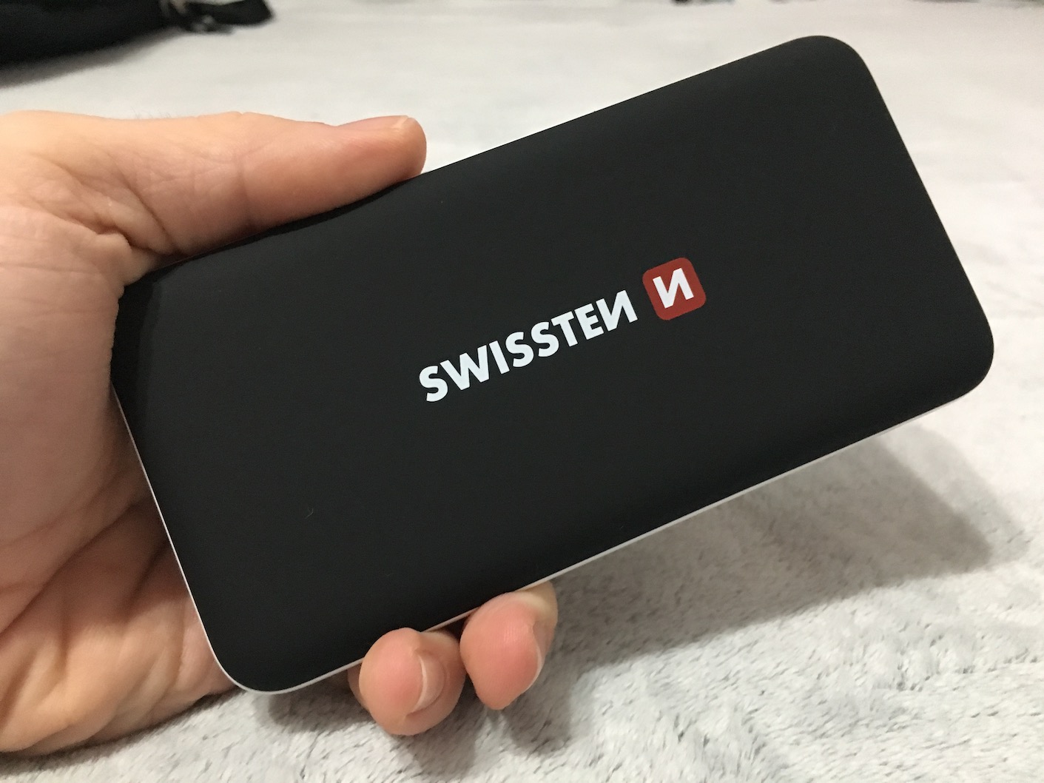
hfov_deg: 61.7
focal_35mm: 29
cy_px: 392
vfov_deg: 48.2
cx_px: 522
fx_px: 875
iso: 250
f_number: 2.2
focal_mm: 4.15
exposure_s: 1/17
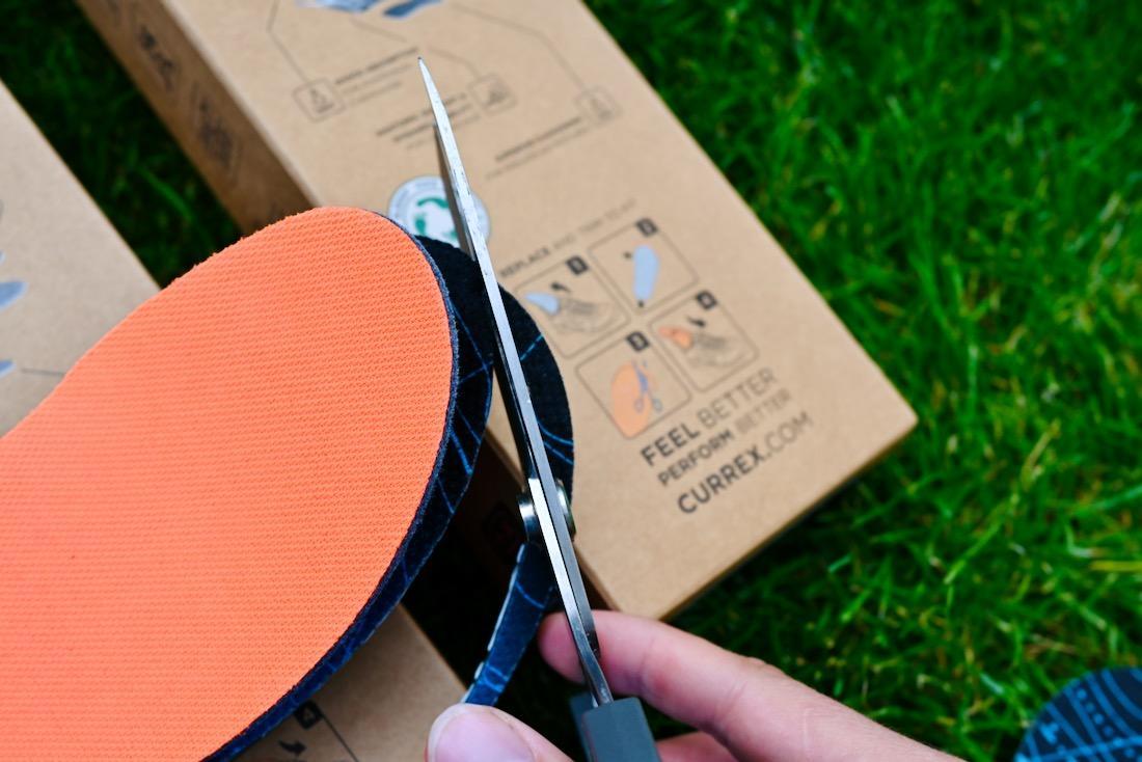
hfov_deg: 46.4
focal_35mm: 42
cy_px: 381
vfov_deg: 31.9
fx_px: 1333
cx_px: 571
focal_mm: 28
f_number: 5
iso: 200
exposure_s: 1/250
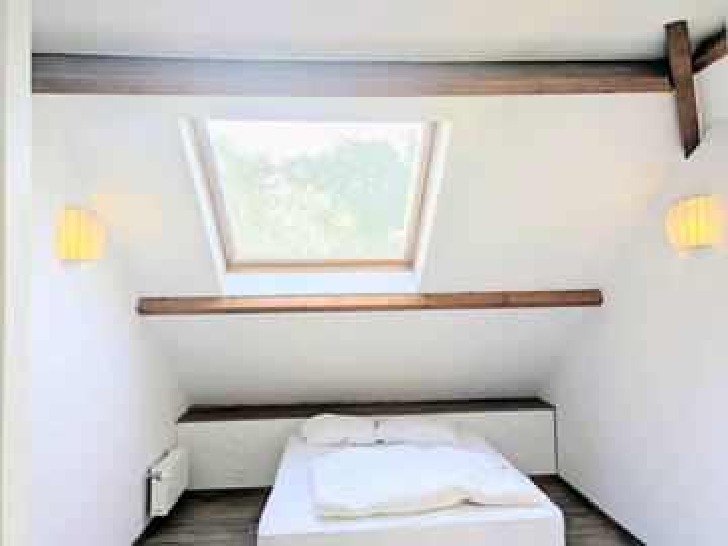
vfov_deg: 54.9
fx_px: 526
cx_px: 364
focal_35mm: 25
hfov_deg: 69.4
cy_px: 273
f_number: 1.89
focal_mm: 5.43
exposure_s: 1/629
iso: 62
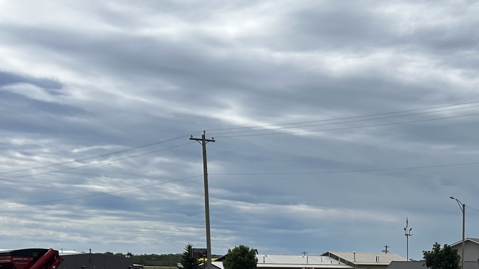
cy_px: 367
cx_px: 427
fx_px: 787
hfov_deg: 32.3
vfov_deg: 17.9
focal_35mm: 62
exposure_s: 1/5319
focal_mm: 5.7
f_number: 1.5
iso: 50
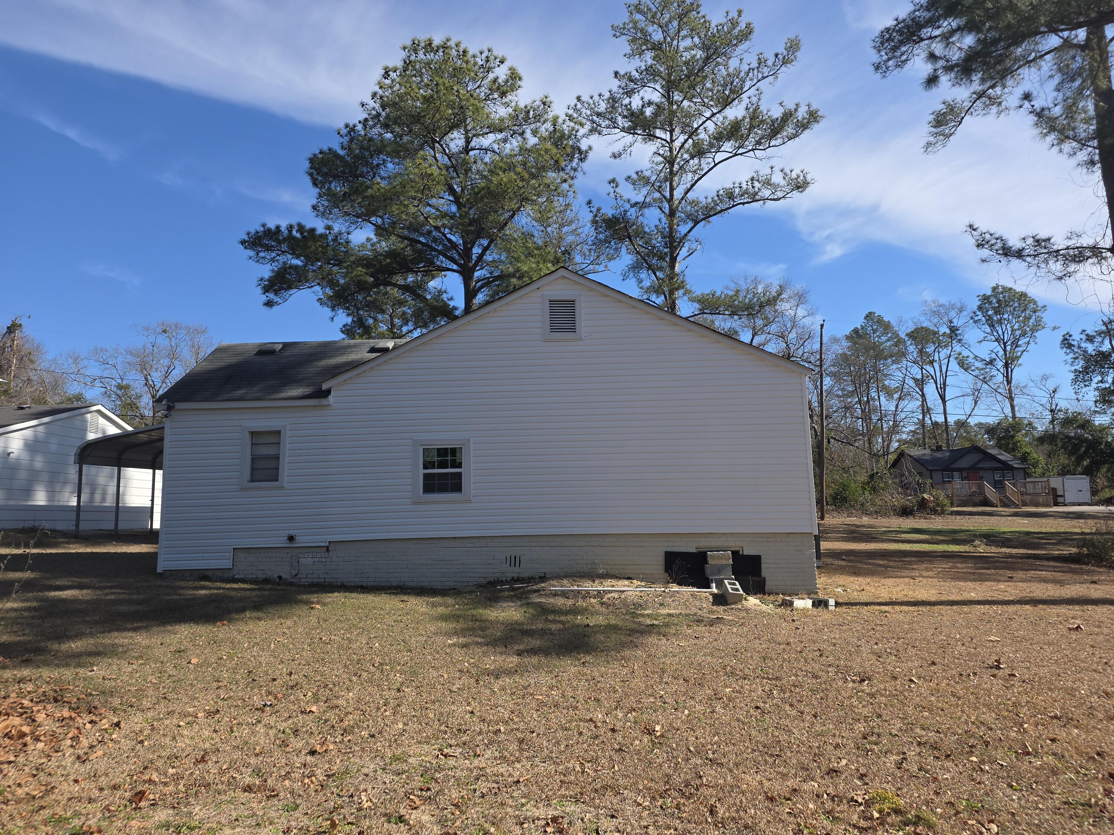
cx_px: 557
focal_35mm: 23
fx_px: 740
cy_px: 418
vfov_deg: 58.9
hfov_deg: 73.9
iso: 12
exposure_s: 1/763
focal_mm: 6.25
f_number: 1.7
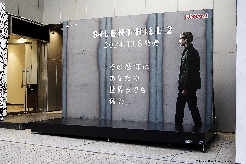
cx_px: 123
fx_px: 287
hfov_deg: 46.4
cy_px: 82
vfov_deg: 31.9
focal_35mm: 42
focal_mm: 28
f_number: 4
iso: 320
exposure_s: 1/160
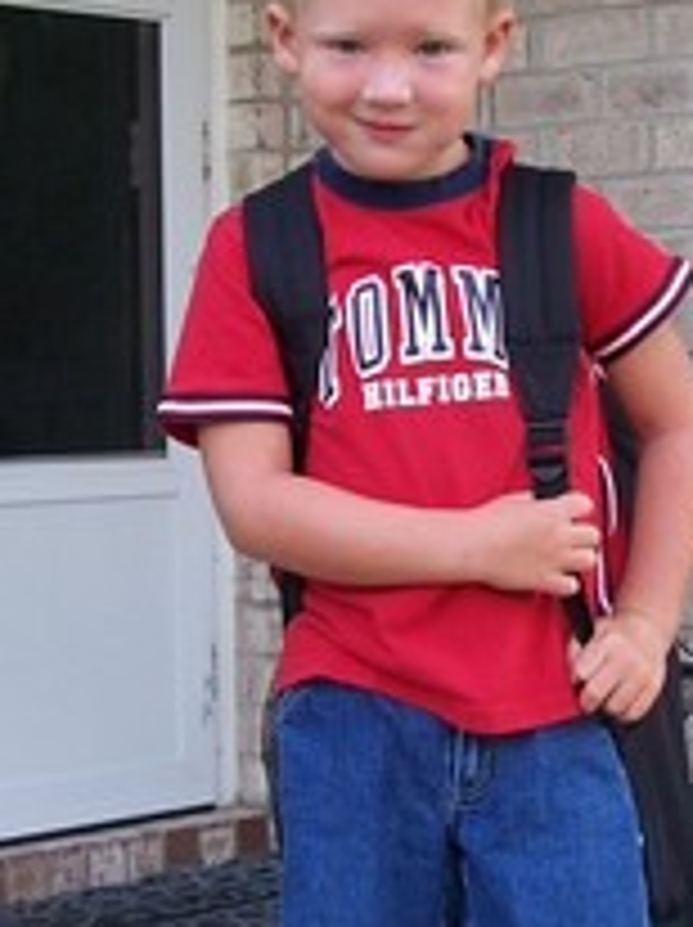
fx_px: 2621
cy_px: 536
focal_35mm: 98
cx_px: 446
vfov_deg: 20.0
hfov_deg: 15.0
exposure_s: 1/60
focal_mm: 7.2
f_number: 2.8
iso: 80
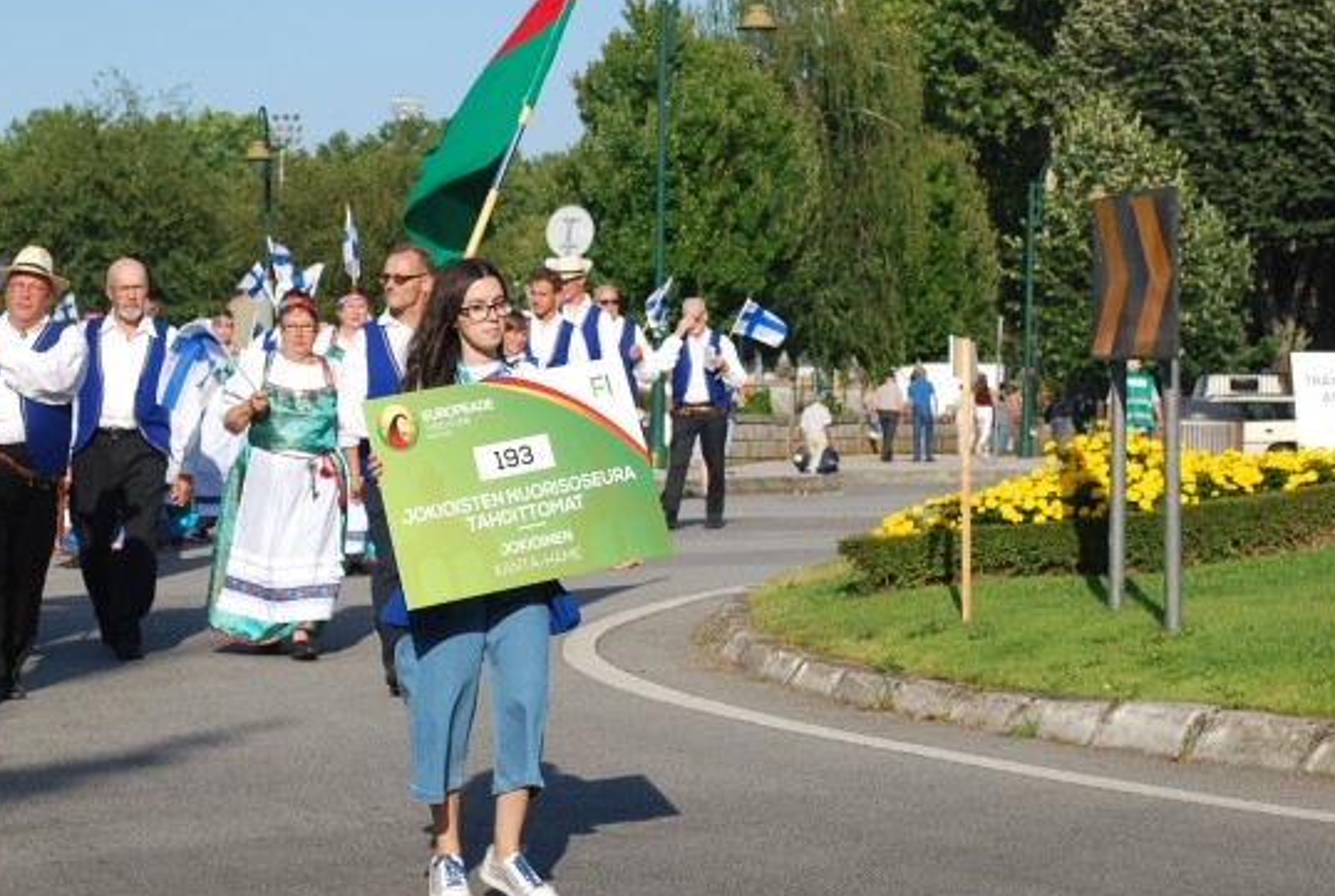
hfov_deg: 19.0
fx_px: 3976
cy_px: 398
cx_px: 447
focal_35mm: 107
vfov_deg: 12.9
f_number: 8
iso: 100
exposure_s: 1/250
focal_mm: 48
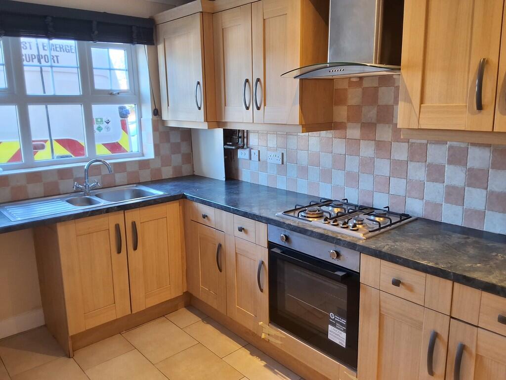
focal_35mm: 28
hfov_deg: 63.4
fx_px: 409
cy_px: 190
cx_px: 253
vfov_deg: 49.7
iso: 100
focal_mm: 2.91
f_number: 1.9
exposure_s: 1/50
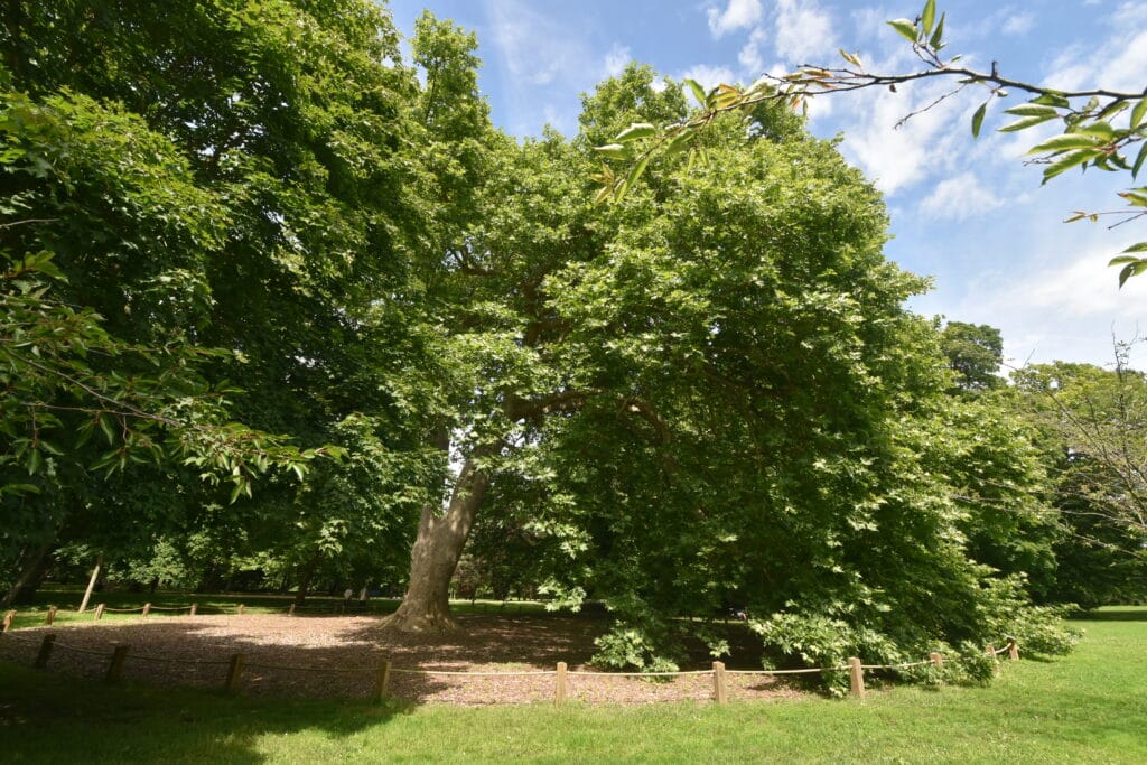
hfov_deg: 100.4
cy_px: 382
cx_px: 574
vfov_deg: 77.3
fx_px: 478
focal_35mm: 15
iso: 220
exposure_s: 1/250
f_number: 8
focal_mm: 10
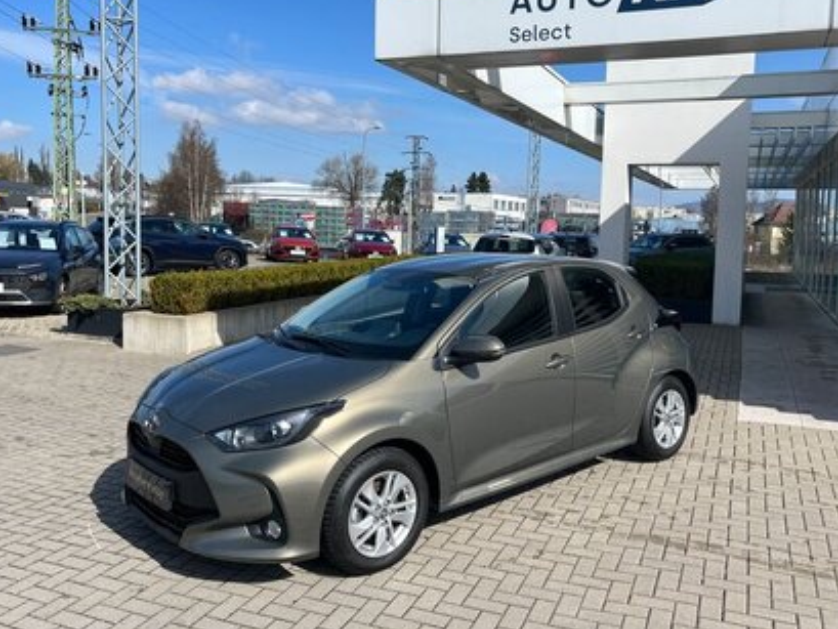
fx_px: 751
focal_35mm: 31
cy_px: 281
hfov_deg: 58.3
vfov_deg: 45.4
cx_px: 443
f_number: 1.6
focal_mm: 5.1
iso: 50
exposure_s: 1/4016
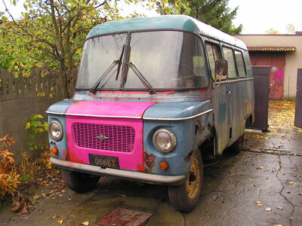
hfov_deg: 51.4
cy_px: 113
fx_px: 314
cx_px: 151
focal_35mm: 36
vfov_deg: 39.7
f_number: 3.2
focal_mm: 6
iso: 64
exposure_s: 1/80
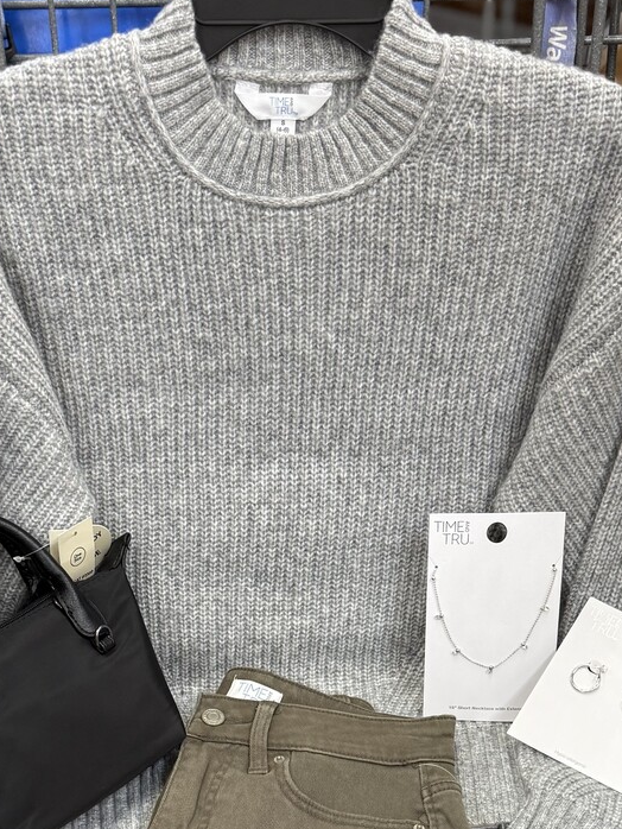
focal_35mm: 55
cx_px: 317
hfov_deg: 26.6
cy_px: 809
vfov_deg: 32.4
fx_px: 1317
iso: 160
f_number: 1.78
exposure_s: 1/120
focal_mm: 6.76
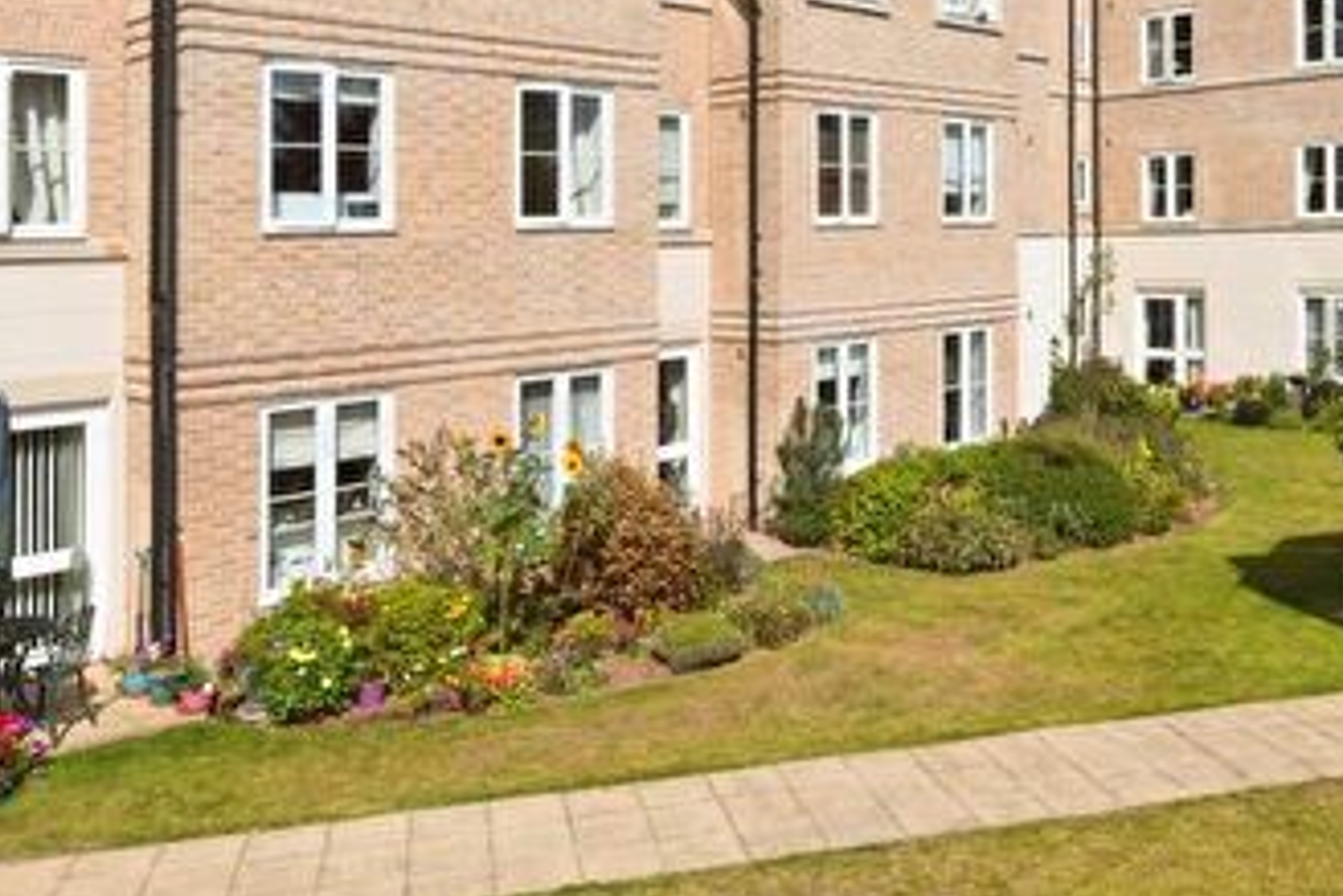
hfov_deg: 58.4
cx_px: 770
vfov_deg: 36.8
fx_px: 1194
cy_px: -6
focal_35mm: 32
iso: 640
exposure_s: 1/2500
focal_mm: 15
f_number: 10
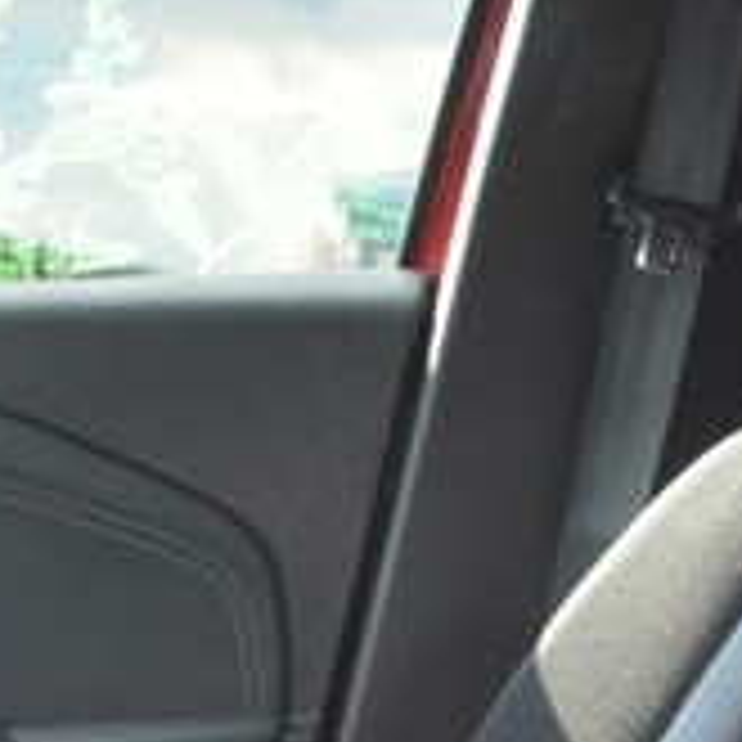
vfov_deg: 10.4
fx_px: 4041
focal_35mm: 167
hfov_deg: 10.3
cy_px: 839
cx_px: -198
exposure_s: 1/160
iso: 400
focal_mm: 21
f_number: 6.3
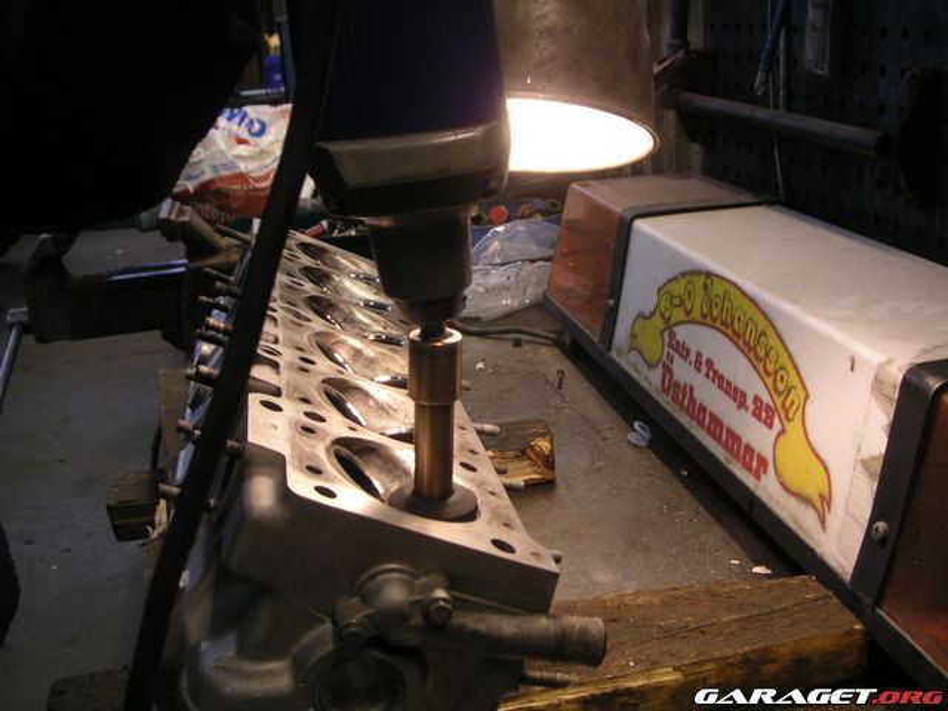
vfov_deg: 37.7
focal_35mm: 38
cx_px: 474
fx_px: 1041
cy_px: 356
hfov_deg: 49.0
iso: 100
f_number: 2.8
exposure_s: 1/45
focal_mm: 6
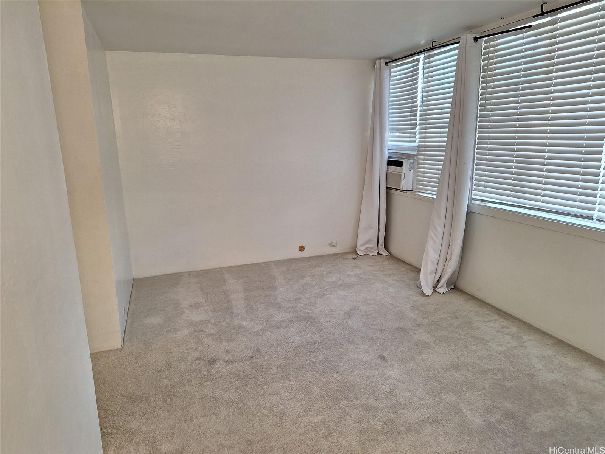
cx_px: 302
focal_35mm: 23
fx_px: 402
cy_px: 227
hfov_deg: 73.9
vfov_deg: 58.9
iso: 80
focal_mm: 5.54
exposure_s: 1/40
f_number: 1.8
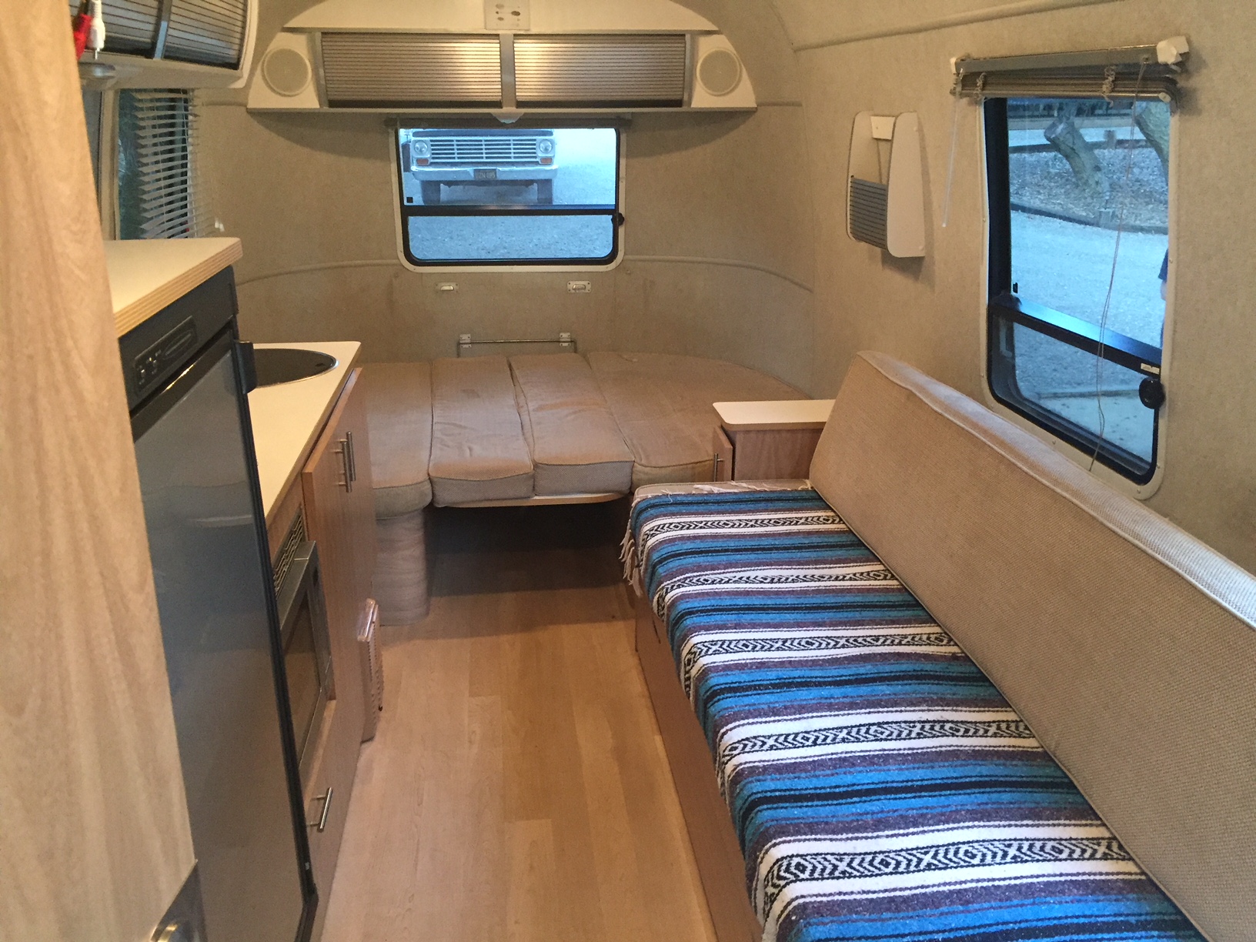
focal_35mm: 29
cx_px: 628
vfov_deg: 48.2
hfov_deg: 61.7
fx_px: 1052
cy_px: 471
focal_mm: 4.15
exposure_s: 1/20
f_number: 2.2
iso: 250
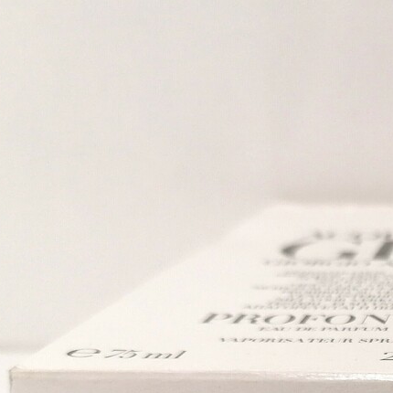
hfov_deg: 21.7
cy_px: 395
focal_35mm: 71
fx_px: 912
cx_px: 527
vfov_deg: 23.3
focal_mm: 4.75
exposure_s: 1/50
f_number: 1.8
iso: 125
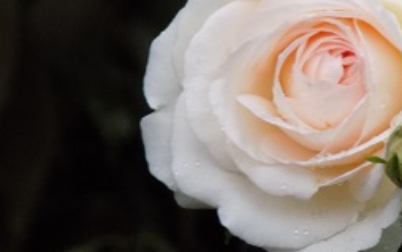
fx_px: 11794
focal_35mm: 1076
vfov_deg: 1.2
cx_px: 279
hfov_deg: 2.0
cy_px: 79
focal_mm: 95.4
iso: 400
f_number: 5.9
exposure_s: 1/13
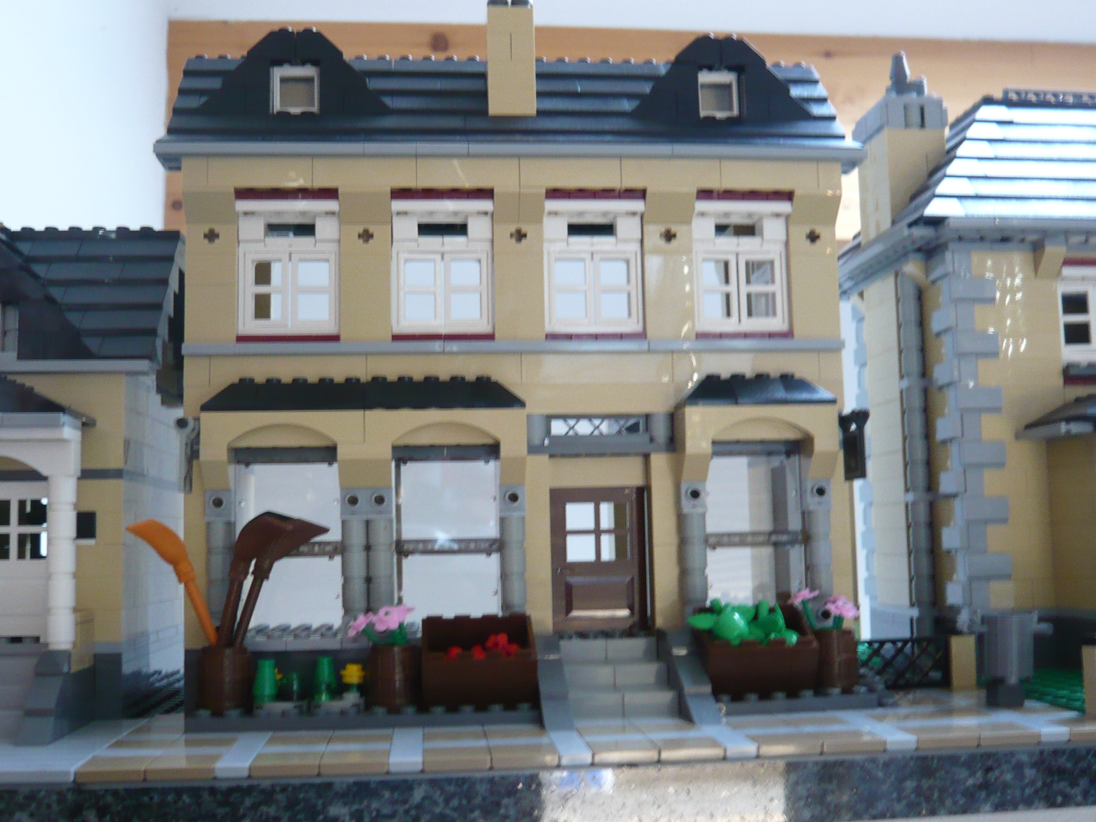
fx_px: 1203
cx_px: 548
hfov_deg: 49.0
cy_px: 411
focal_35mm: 38
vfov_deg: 37.7
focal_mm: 5.2
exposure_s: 1/8
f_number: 3
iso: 200
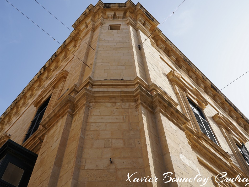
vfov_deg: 45.5
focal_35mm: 31
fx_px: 223
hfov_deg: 58.3
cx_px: 114
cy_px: 93
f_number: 9
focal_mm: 28
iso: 100
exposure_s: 1/160
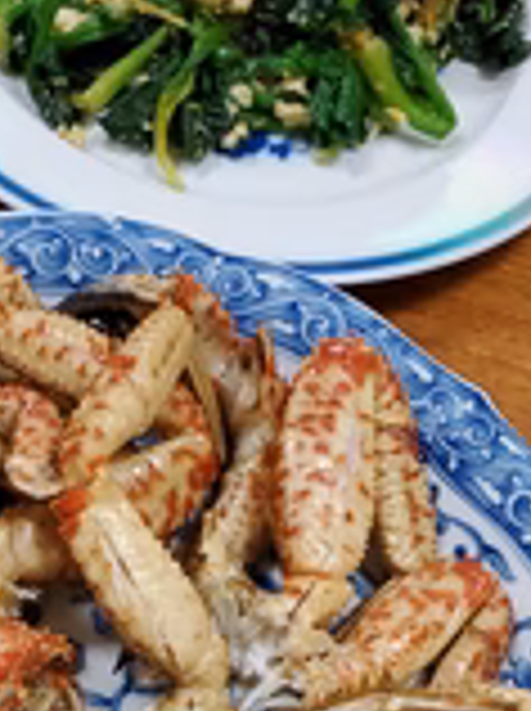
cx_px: 68
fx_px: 1354
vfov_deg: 27.1
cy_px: 778
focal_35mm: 66
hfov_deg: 21.8
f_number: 2.4
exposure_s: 1/50
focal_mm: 4.3
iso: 500
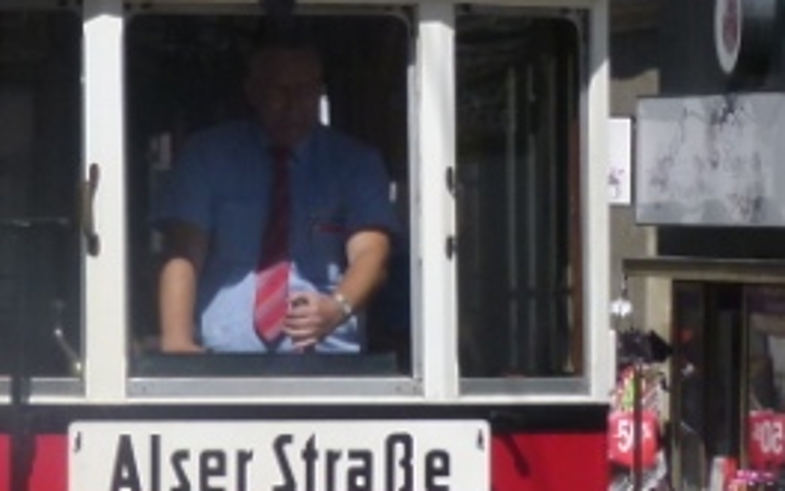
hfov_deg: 5.7
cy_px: 54
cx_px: 357
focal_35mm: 366
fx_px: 7830
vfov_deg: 3.6
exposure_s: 1/1600
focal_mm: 16.1
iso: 100
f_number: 4
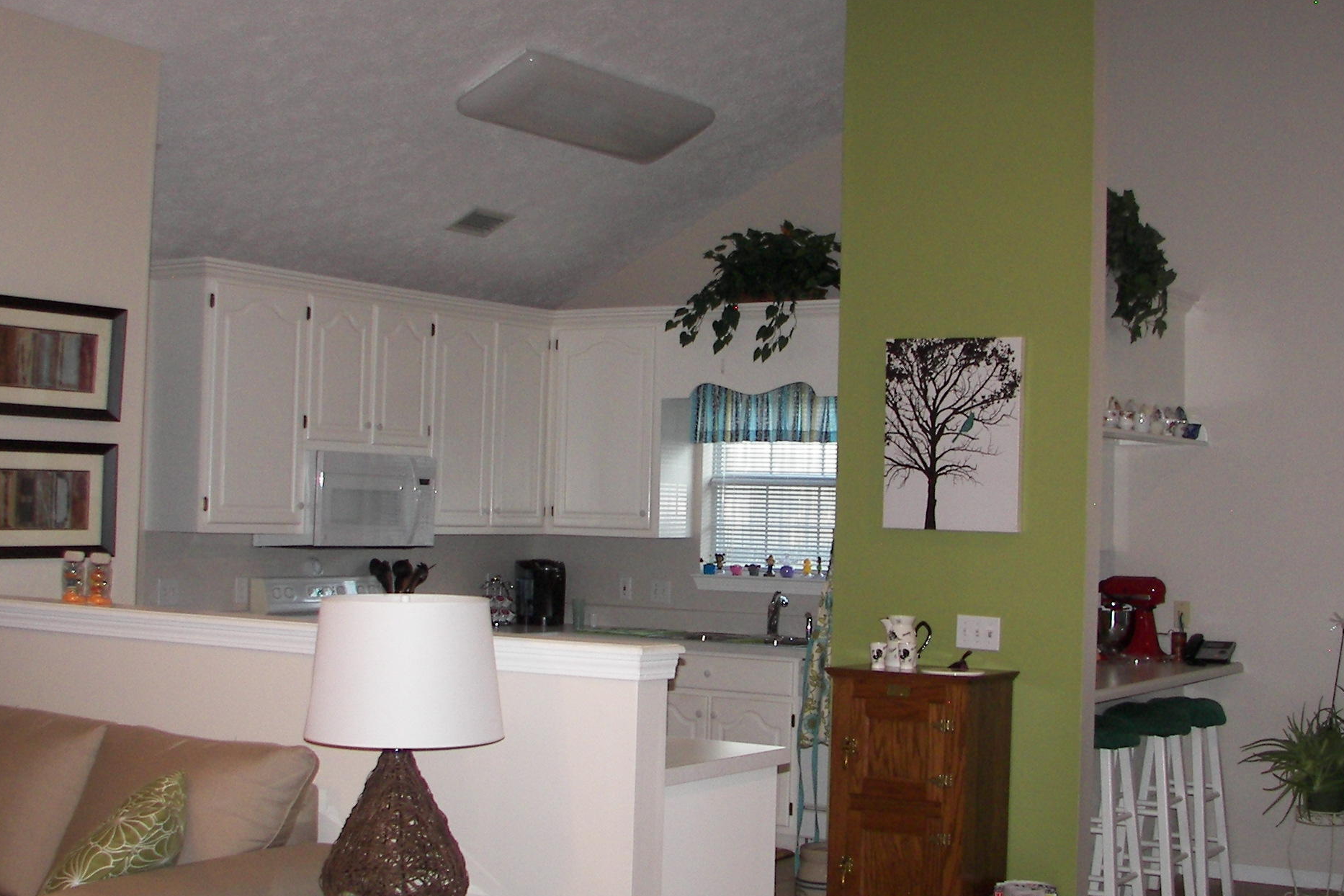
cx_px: 733
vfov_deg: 25.9
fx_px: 1941
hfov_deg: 38.2
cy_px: 345
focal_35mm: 52
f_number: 2.8
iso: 100
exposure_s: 1/30
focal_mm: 6
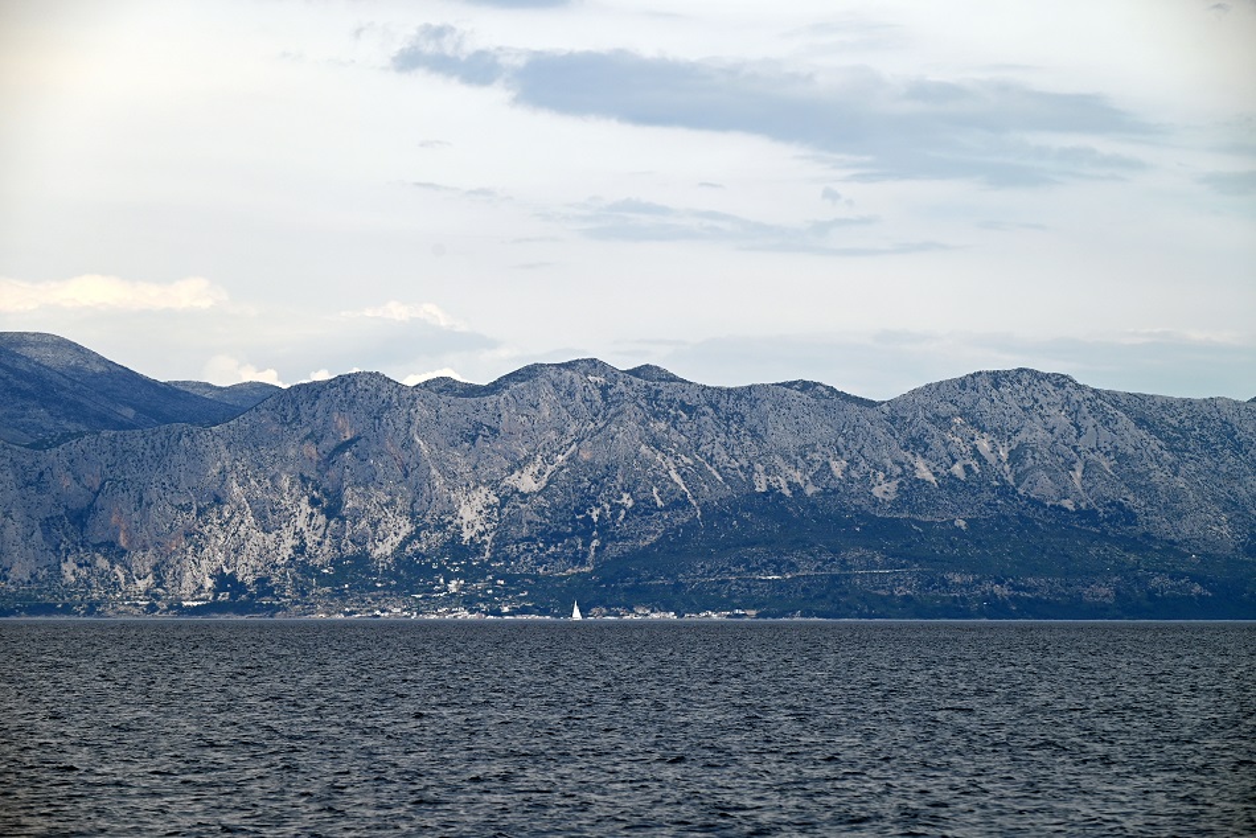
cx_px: 628
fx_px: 4362
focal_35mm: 125
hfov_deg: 16.4
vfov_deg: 11.0
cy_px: 419
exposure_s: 1/800
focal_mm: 125
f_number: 7.1
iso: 100
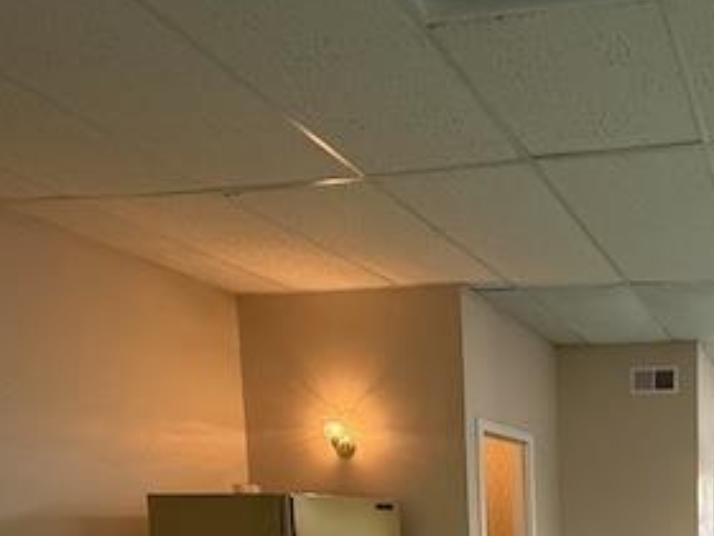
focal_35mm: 32
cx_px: 732
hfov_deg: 46.4
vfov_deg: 37.4
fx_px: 660
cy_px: 582
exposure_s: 1/120
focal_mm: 2.22
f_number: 2.2
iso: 500
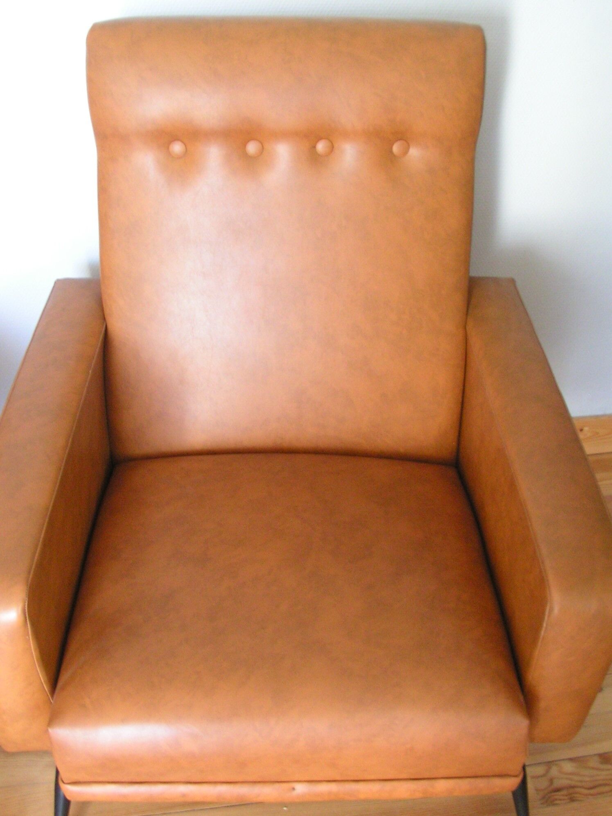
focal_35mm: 38
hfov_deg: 37.7
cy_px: 408
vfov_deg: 49.0
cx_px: 306
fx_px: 896
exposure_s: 1/13
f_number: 5.6
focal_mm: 5.8
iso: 200
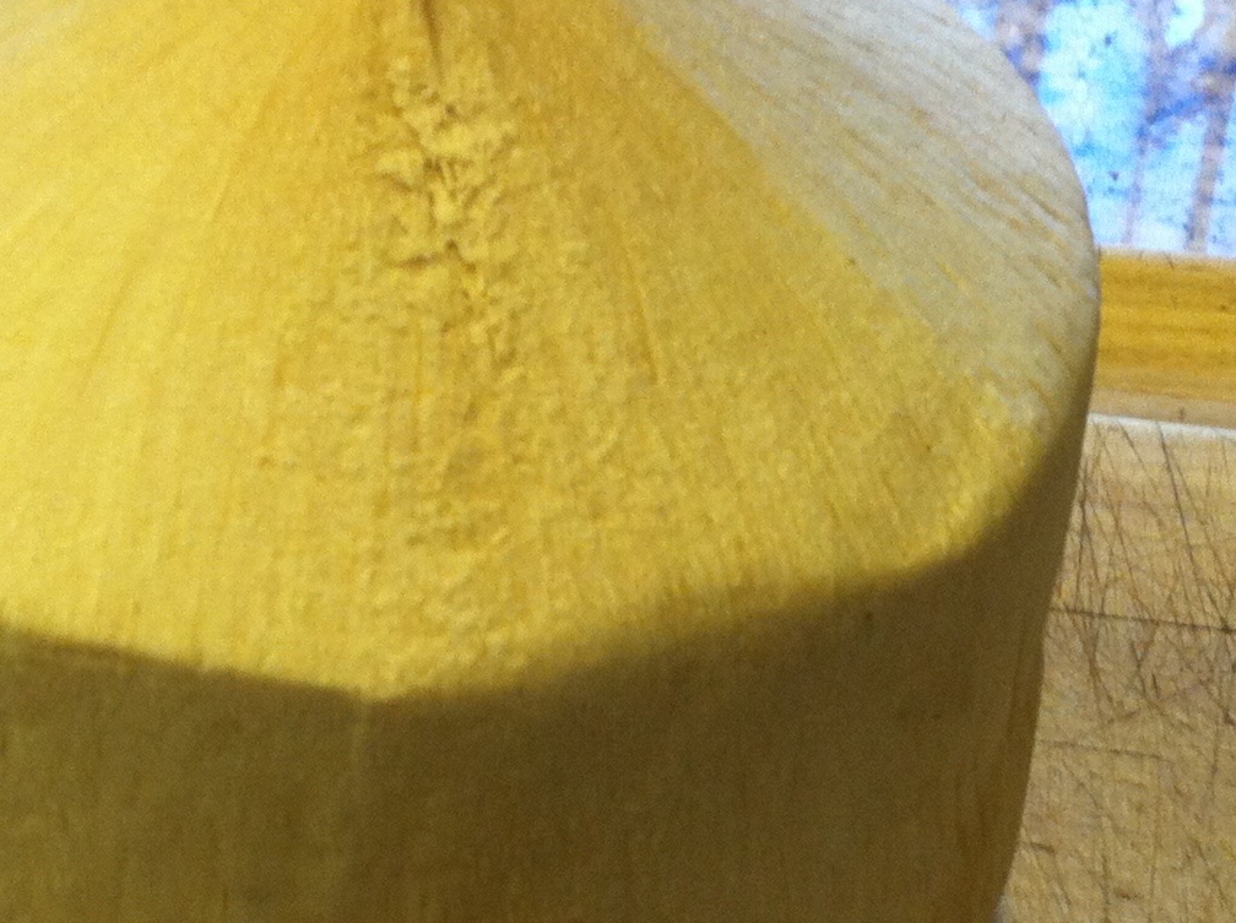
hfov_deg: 21.8
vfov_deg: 16.4
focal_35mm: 90
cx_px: 459
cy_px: 533
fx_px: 3209
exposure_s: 1/15
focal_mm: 3.85
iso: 100
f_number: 2.8
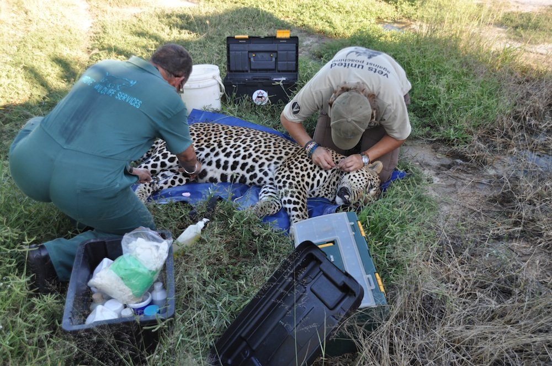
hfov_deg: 51.3
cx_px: 276
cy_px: 183
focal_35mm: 38
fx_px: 574
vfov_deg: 35.4
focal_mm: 25
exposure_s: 1/125
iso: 200
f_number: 5.6
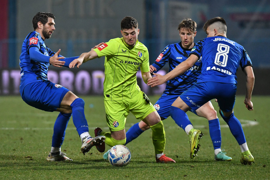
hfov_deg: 6.1
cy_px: 90
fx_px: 2549
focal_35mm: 340
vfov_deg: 4.0
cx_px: 135
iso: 4000
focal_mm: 340
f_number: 5
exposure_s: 1/1000
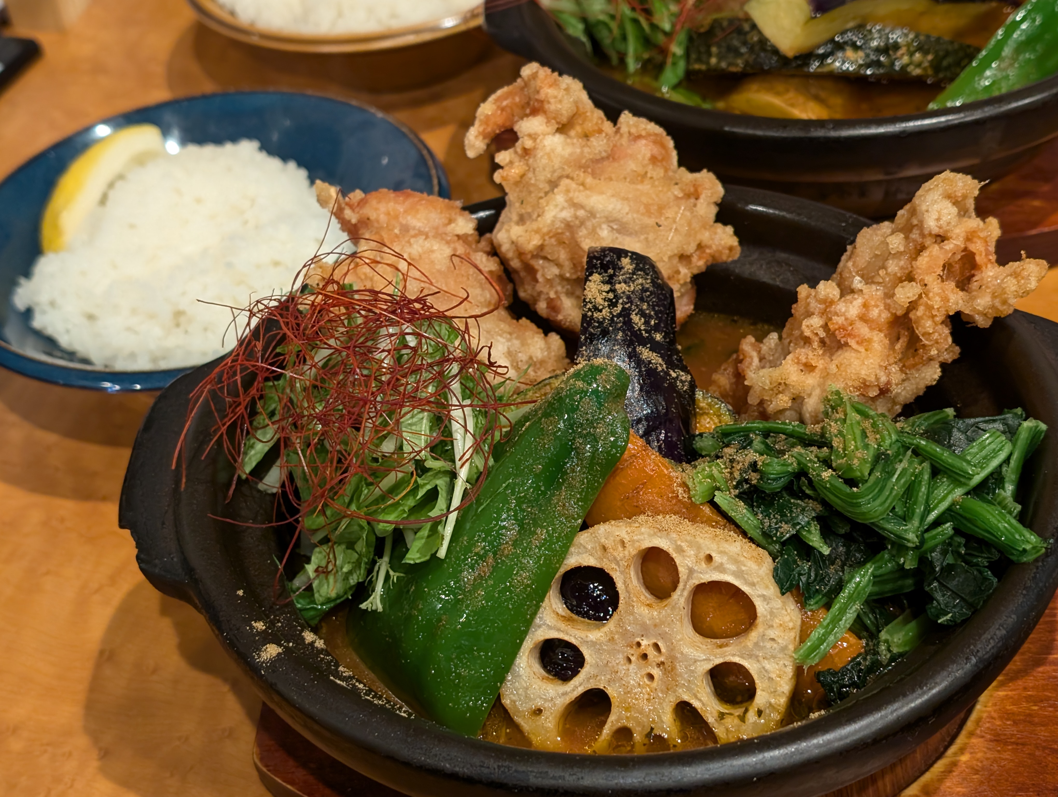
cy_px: 398
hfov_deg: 38.9
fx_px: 1500
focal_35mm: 49
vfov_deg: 29.7
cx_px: 529
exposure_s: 1/30
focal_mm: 6.9
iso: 177
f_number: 1.68
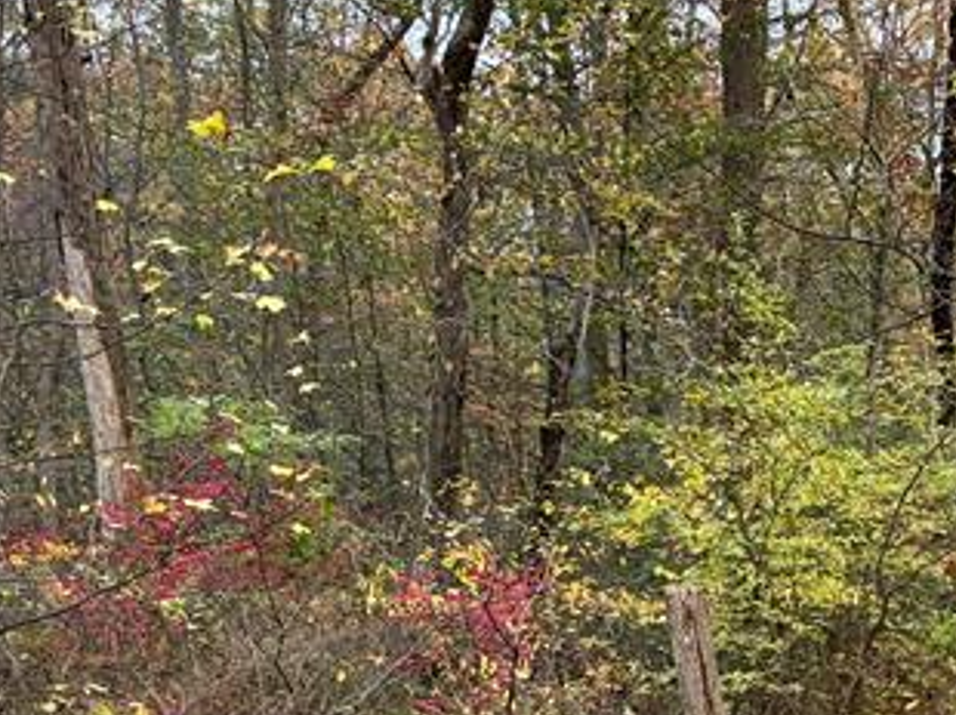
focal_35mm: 86
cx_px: 777
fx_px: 2373
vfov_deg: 16.6
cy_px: 798
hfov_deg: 22.4
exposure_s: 1/60
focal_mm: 5.96
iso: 160
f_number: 1.6
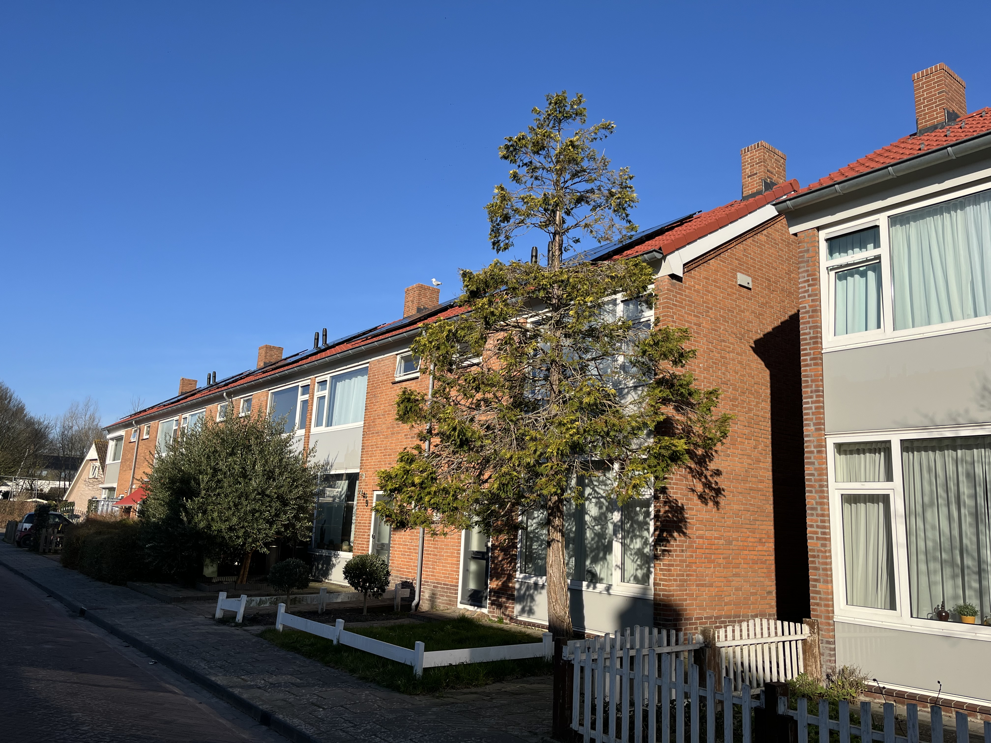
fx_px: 744
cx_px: 496
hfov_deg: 67.3
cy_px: 372
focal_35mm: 26
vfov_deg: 53.1
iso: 50
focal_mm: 5.1
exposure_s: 1/3311
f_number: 1.6
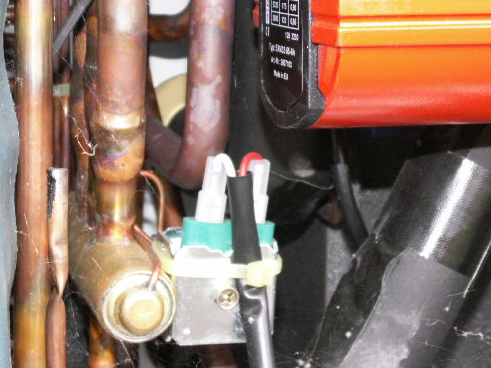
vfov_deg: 14.9
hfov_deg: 19.8
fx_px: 1404
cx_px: 293
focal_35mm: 99
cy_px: 131
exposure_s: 1/40
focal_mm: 12.78
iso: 160
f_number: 3.2
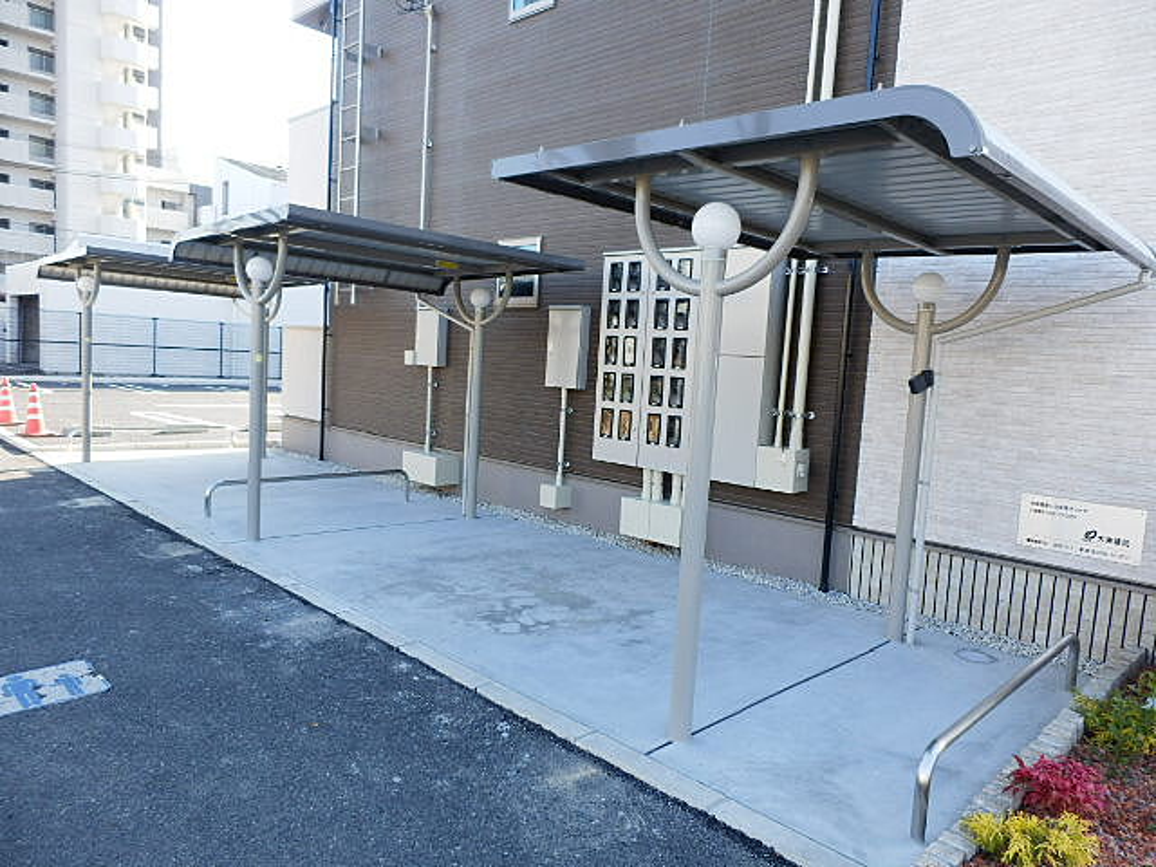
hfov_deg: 71.6
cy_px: 434
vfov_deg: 56.8
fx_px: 801
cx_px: 578
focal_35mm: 24
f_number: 3
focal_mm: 4.2
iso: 80
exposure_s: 1/160
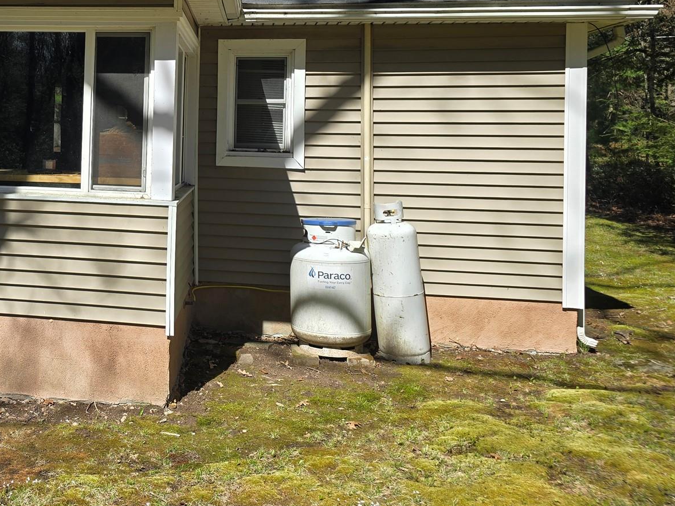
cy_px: 120
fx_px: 780
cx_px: 99
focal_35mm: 40
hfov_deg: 43.7
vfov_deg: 35.1
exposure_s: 1/562
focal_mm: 6.3
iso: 12
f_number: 1.7
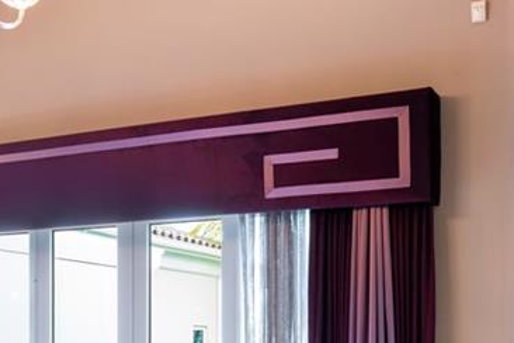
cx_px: -58
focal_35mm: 70
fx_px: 999
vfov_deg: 18.8
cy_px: 367
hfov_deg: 26.5
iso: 100
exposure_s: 1.6
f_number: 9
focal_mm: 16
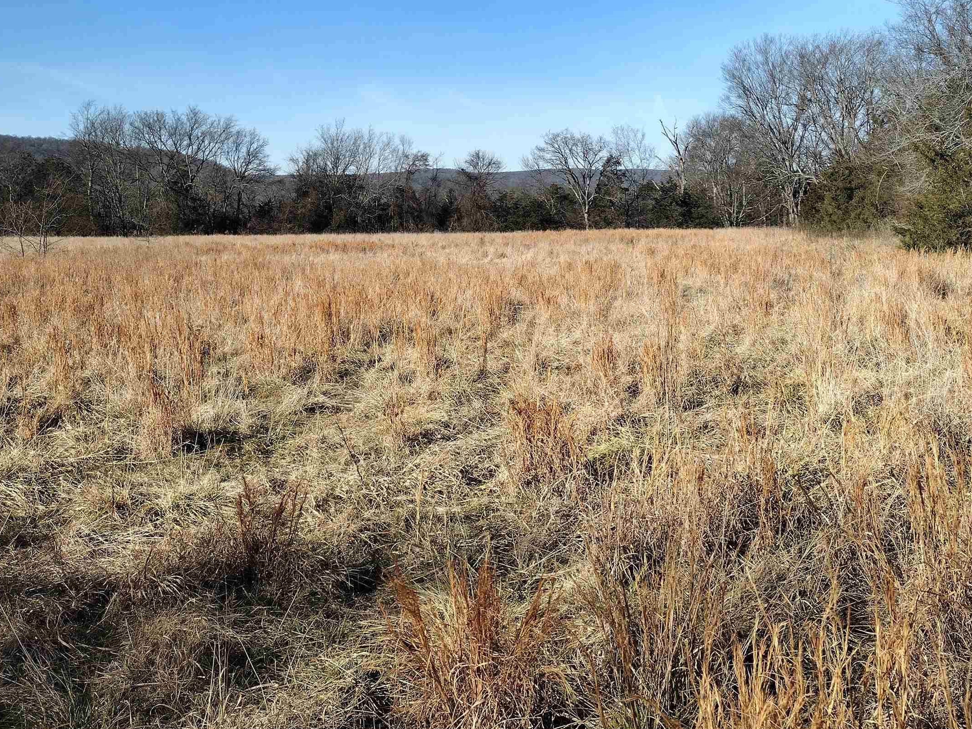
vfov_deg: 36.4
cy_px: 238
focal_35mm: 39
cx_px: 588
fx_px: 1095
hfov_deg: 47.6
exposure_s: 1/1882
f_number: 1.7
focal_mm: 4.71
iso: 100
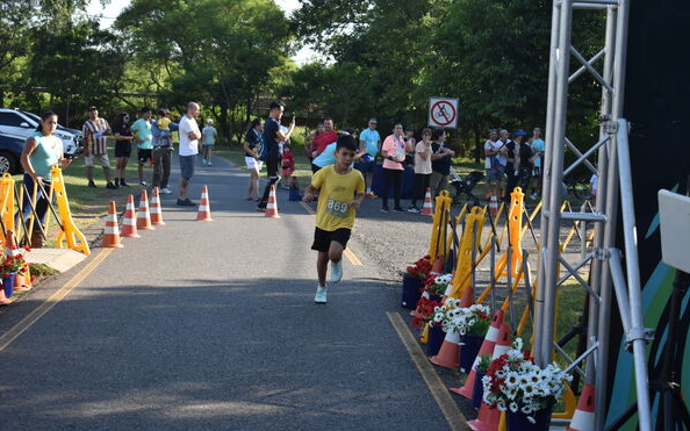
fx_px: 1335
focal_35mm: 71
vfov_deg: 18.3
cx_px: 346
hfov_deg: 29.0
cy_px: 214
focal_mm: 46
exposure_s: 1/1000
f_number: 5.3
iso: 640
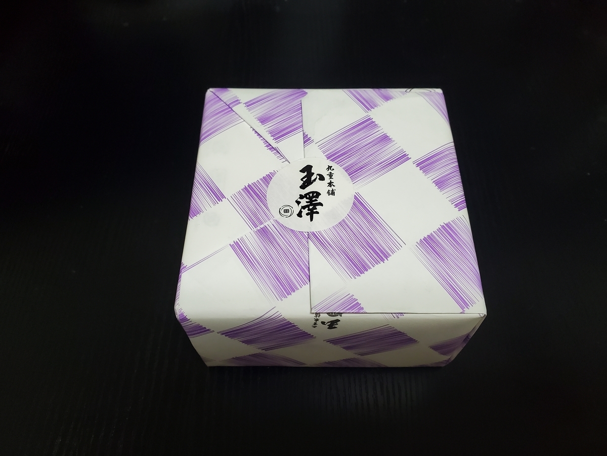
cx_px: 304
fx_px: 456
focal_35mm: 26
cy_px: 228
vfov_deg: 53.1
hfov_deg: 67.3
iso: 250
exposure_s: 1/50
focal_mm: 4.3
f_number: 2.4
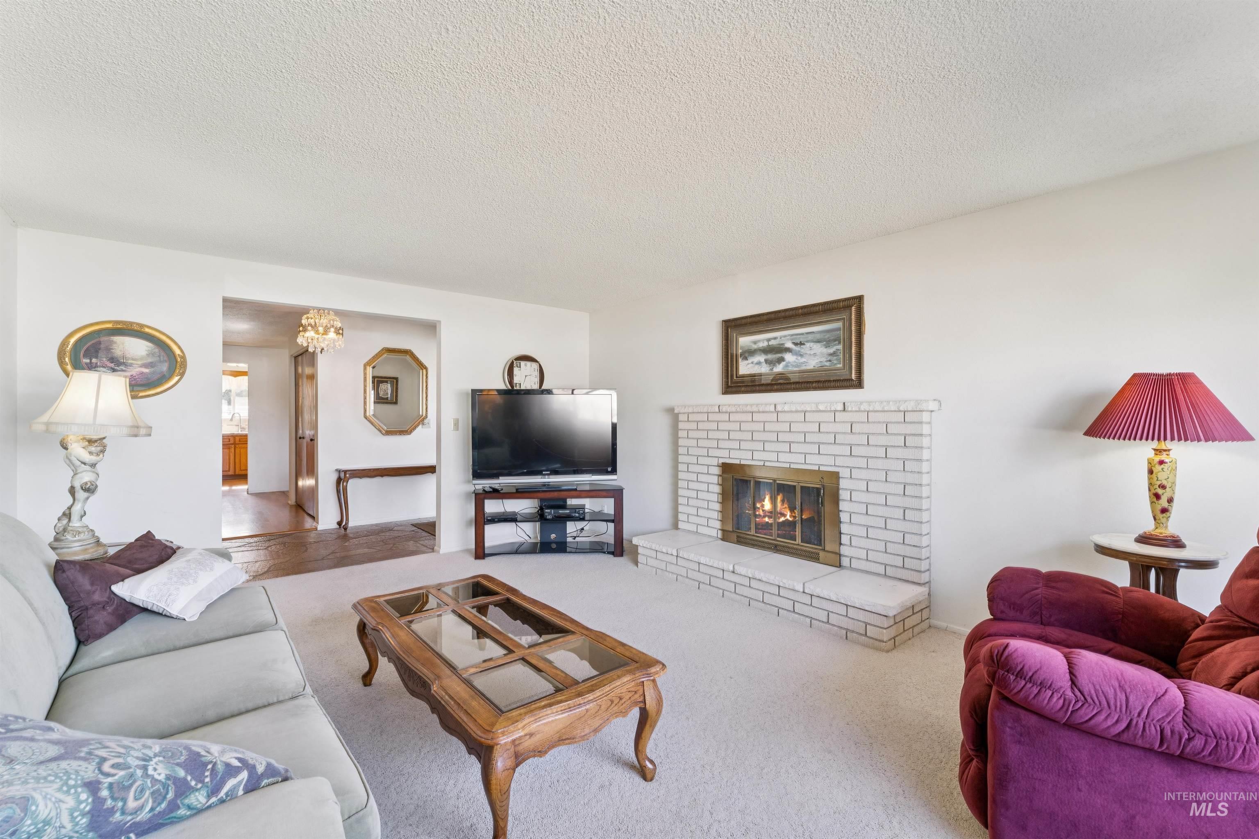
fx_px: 535
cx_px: 630
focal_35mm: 15
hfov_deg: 99.3
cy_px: 420
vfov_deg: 76.2
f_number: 13
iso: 400
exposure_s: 1/8
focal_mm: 15.3
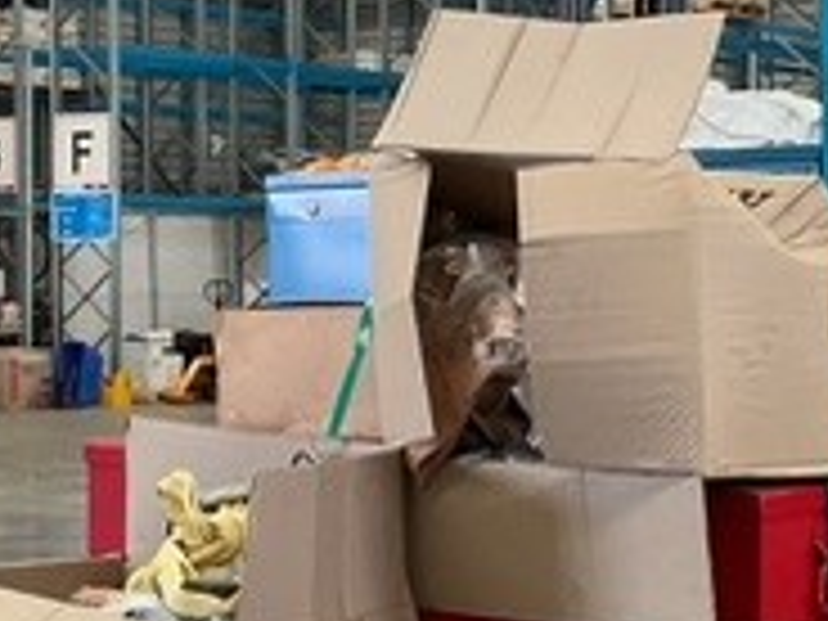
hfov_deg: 19.4
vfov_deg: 14.6
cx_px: 518
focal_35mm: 101
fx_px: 2416
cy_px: 351
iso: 64
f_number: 1.8
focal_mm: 3
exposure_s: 1/50
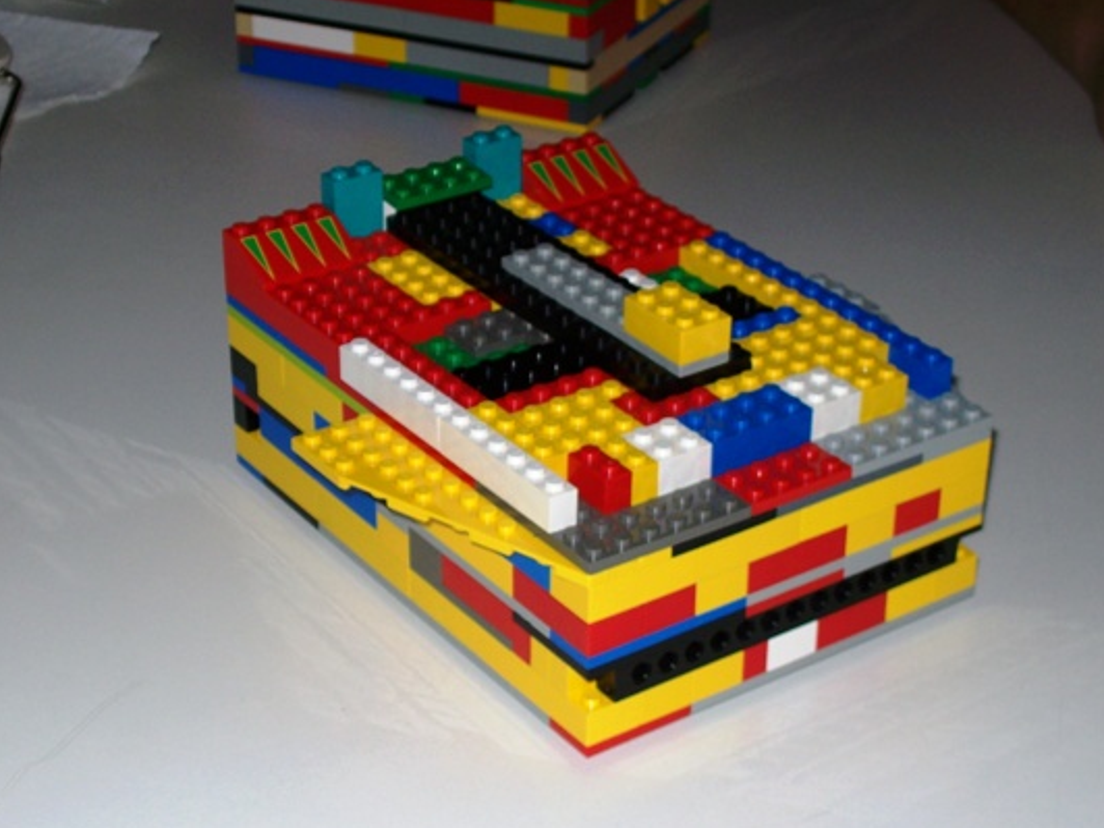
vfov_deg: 19.6
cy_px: 435
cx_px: 546
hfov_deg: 26.0
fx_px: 2392
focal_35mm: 75
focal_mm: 11.6
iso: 80
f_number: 3.8
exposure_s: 1/97.2
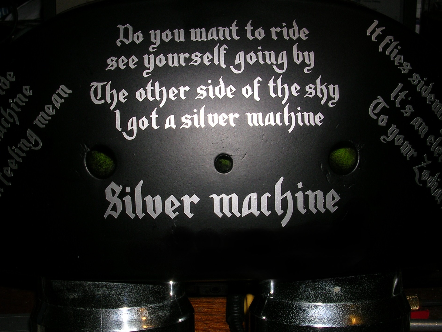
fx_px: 524
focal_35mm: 41
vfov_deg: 35.1
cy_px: 162
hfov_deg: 45.8
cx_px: 213
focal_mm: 5.8
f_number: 5.6
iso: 50
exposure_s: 1/60.1
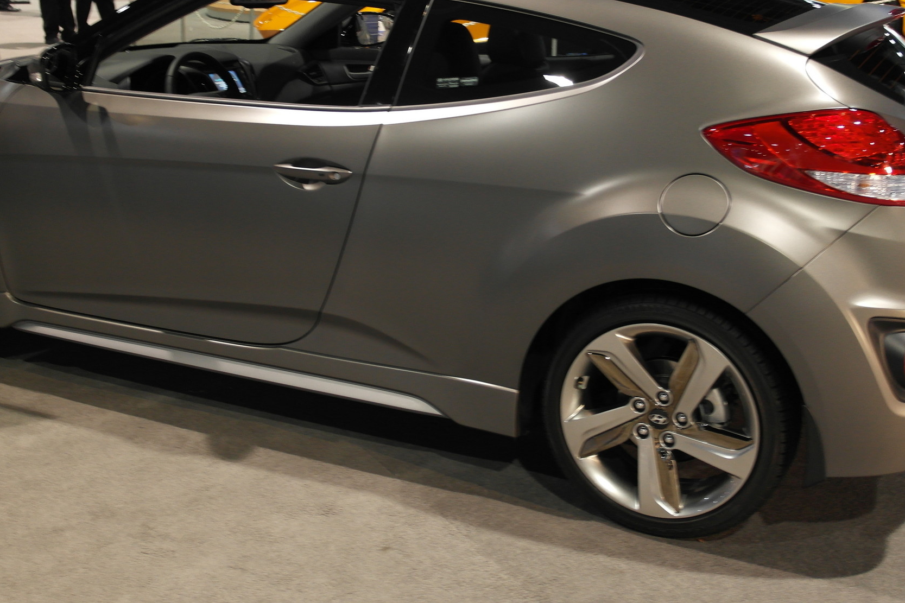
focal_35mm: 45
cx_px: 451
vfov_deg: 29.7
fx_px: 1131
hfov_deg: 43.6
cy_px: 228
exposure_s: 1/20
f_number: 3.5
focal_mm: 20
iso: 400
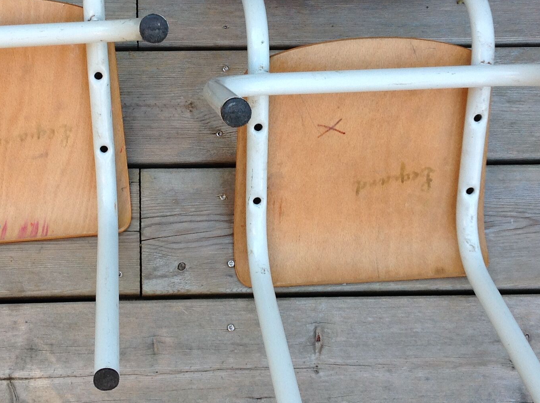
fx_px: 1044
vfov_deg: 21.7
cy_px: 115
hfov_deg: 28.9
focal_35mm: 67
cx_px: 197
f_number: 2.4
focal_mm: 4.28
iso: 50
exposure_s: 1/185
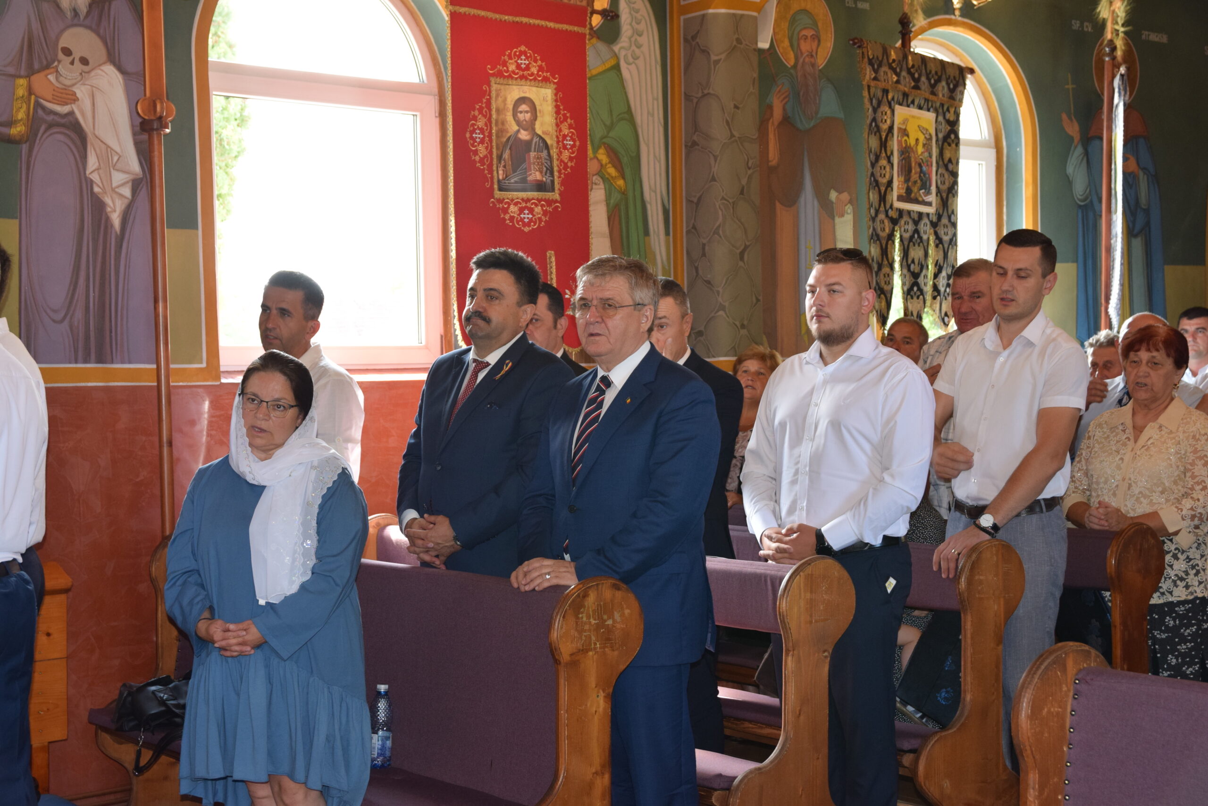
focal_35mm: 51
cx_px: 604
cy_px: 403
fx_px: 1712
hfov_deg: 38.9
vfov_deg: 26.5
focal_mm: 34
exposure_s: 1/100
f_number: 5
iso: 800
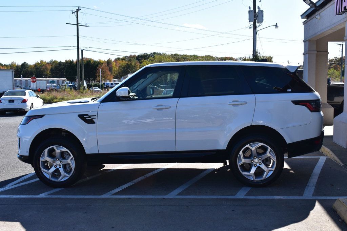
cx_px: 174
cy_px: 116
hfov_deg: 45.0
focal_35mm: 44
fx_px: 419
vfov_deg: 30.8
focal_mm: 29
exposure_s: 1/400
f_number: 11
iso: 400
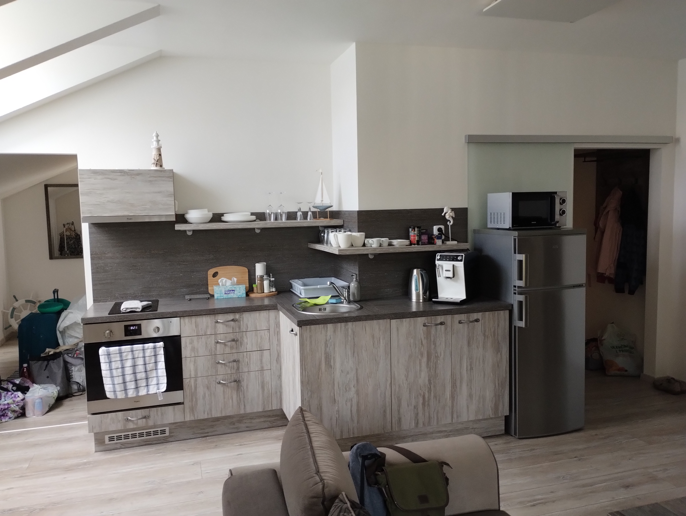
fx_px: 556
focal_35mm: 28
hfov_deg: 63.4
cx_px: 343
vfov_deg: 49.9
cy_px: 258
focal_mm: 4.27
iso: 425
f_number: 1.8
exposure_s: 1/33
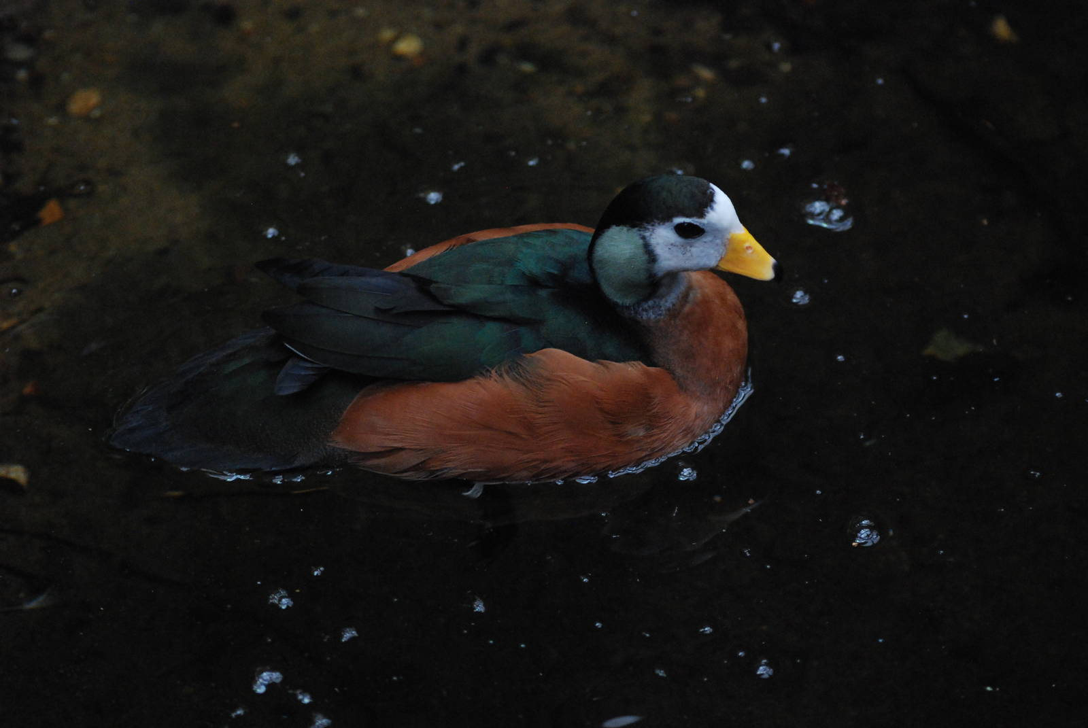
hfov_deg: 10.1
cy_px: 364
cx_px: 544
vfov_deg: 6.8
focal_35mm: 202
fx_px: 6127
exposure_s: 1/160
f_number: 4.2
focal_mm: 135
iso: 1600
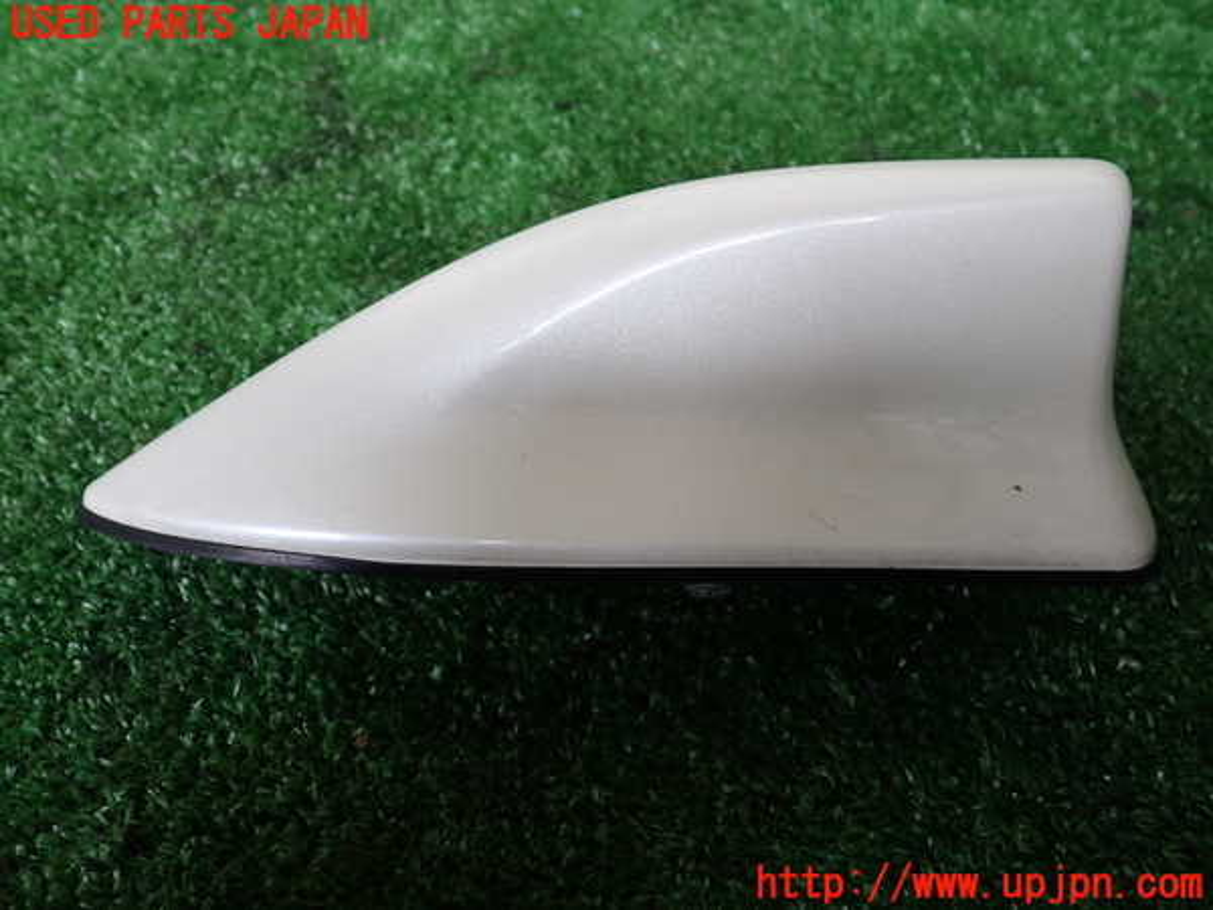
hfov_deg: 60.0
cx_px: 606
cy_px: 455
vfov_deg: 46.8
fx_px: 1051
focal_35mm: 30
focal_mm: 5.4
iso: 200
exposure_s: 1/100
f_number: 2.3
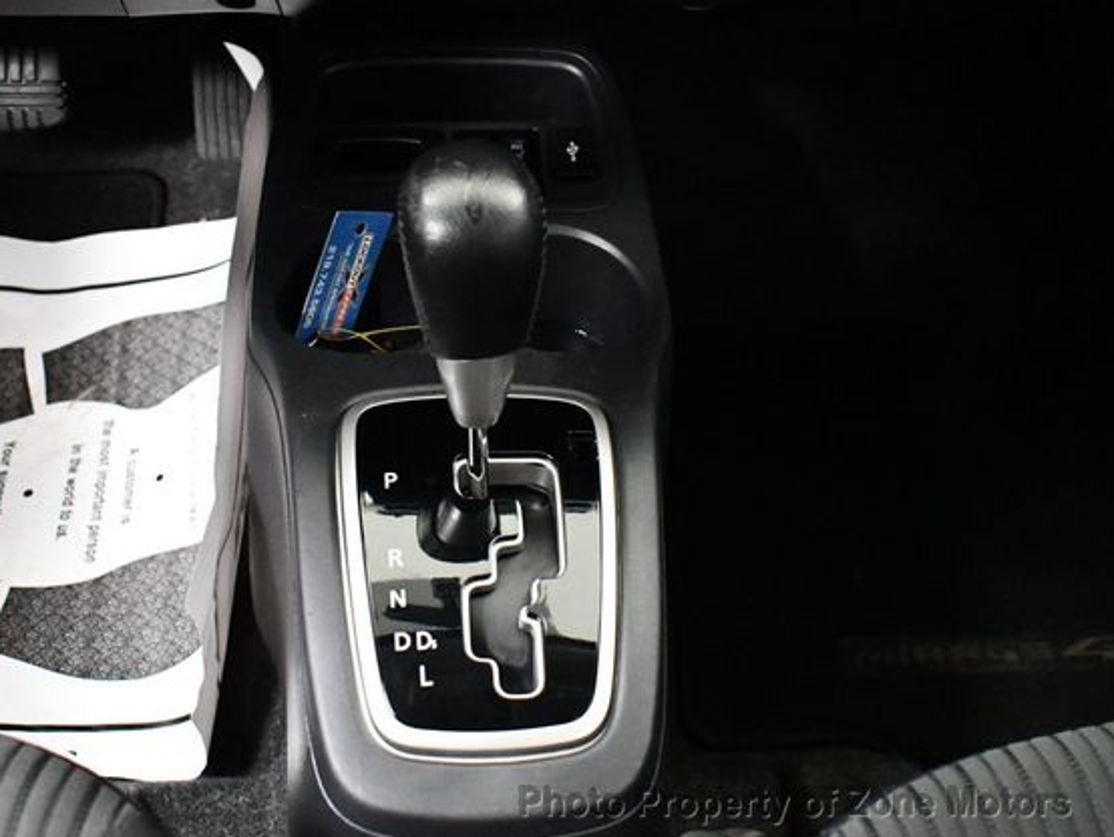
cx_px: 495
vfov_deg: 36.0
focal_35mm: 40
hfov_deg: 46.7
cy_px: 410
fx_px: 1288
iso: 9000
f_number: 3.5
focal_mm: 18
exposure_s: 1/60
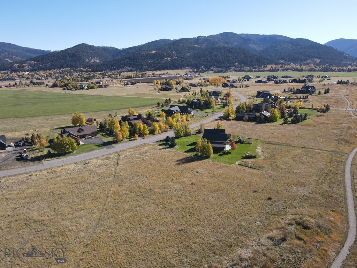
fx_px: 248
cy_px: 134
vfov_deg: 56.8
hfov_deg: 71.6
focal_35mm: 24
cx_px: 178
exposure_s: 1/400
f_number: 2.8
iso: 100
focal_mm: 4.5
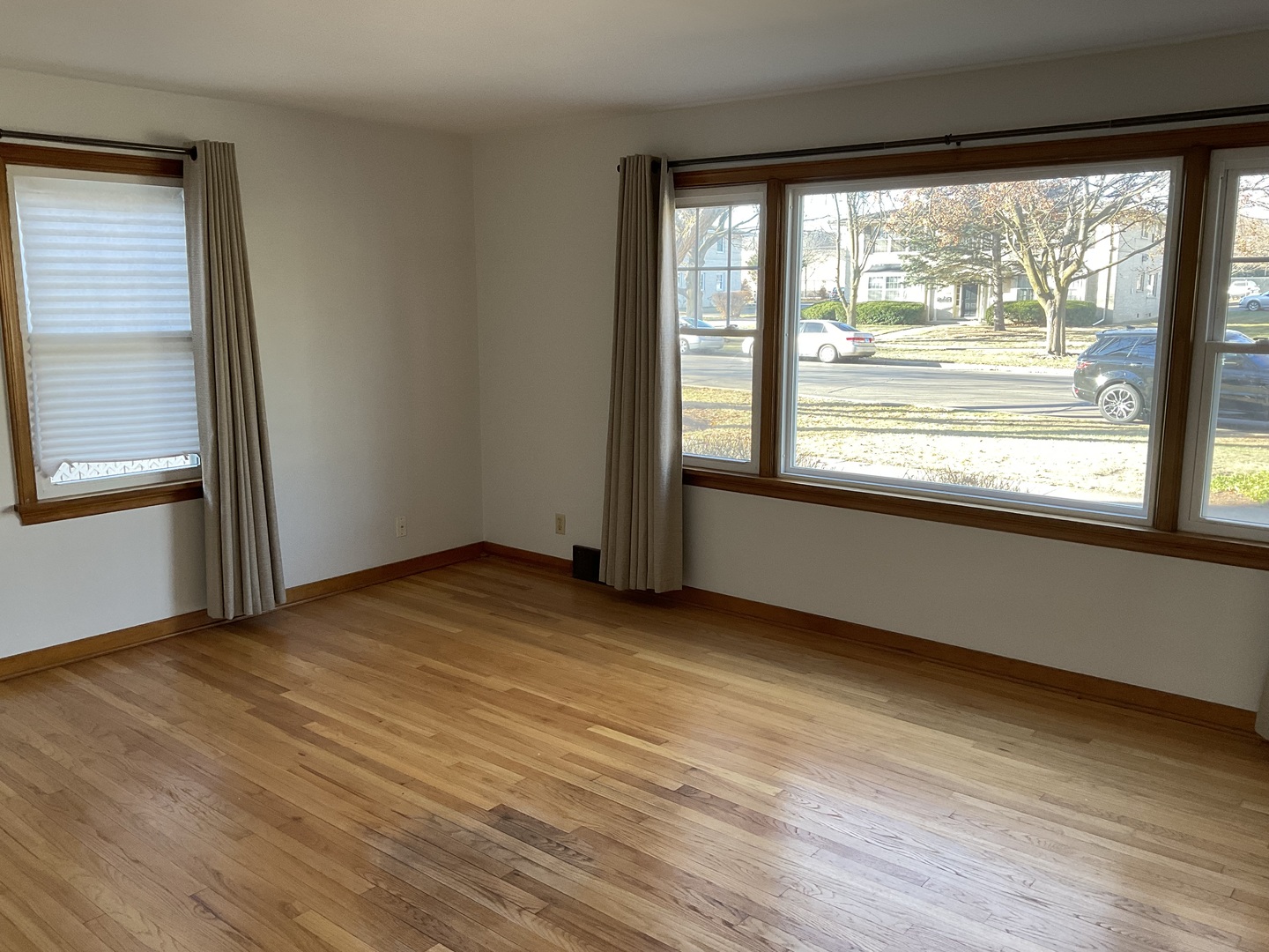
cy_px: 476
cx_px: 634
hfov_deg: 61.7
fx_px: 1063
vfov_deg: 48.2
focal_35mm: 29
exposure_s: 1/60
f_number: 1.8
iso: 40
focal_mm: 3
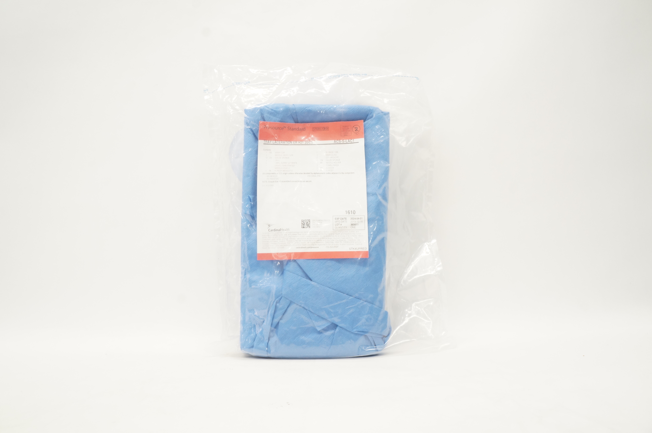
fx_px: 488
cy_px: 216
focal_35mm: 27
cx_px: 326
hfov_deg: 67.4
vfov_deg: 47.8
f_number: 10
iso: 800
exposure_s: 1/20
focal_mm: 18
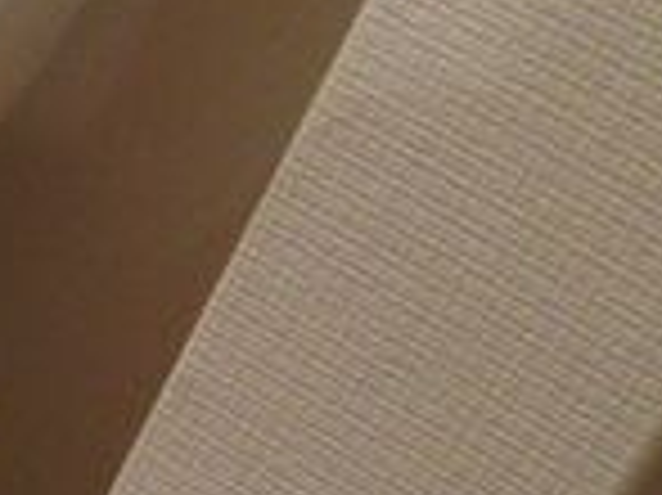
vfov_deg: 8.2
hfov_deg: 9.6
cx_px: -995
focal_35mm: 180
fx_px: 3440
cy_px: 356
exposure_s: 1/20
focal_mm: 4.12
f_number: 2.4
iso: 80
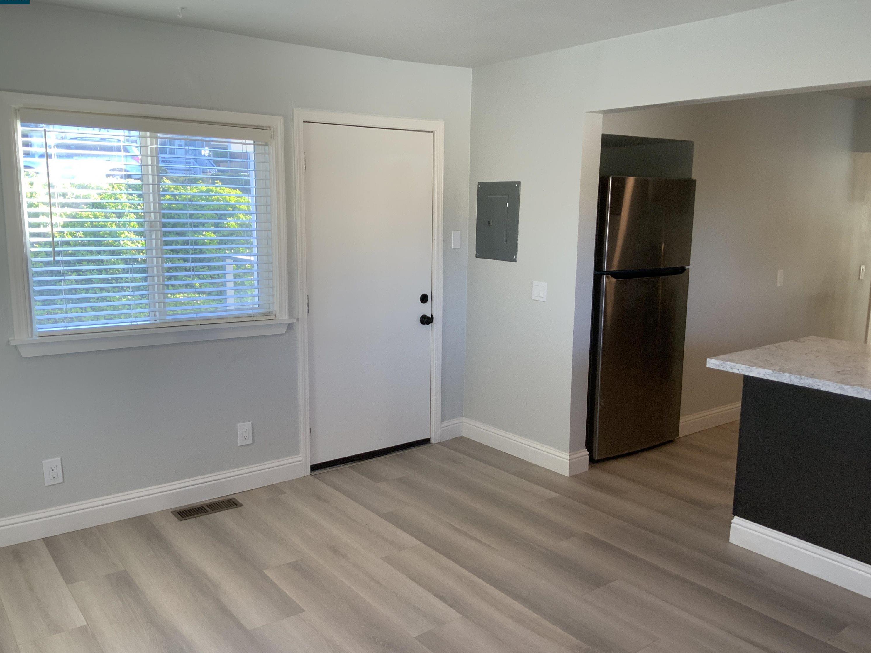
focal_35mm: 30
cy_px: 327
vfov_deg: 46.8
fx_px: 755
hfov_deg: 60.0
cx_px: 421
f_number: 1.8
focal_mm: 3
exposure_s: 1/120
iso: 64
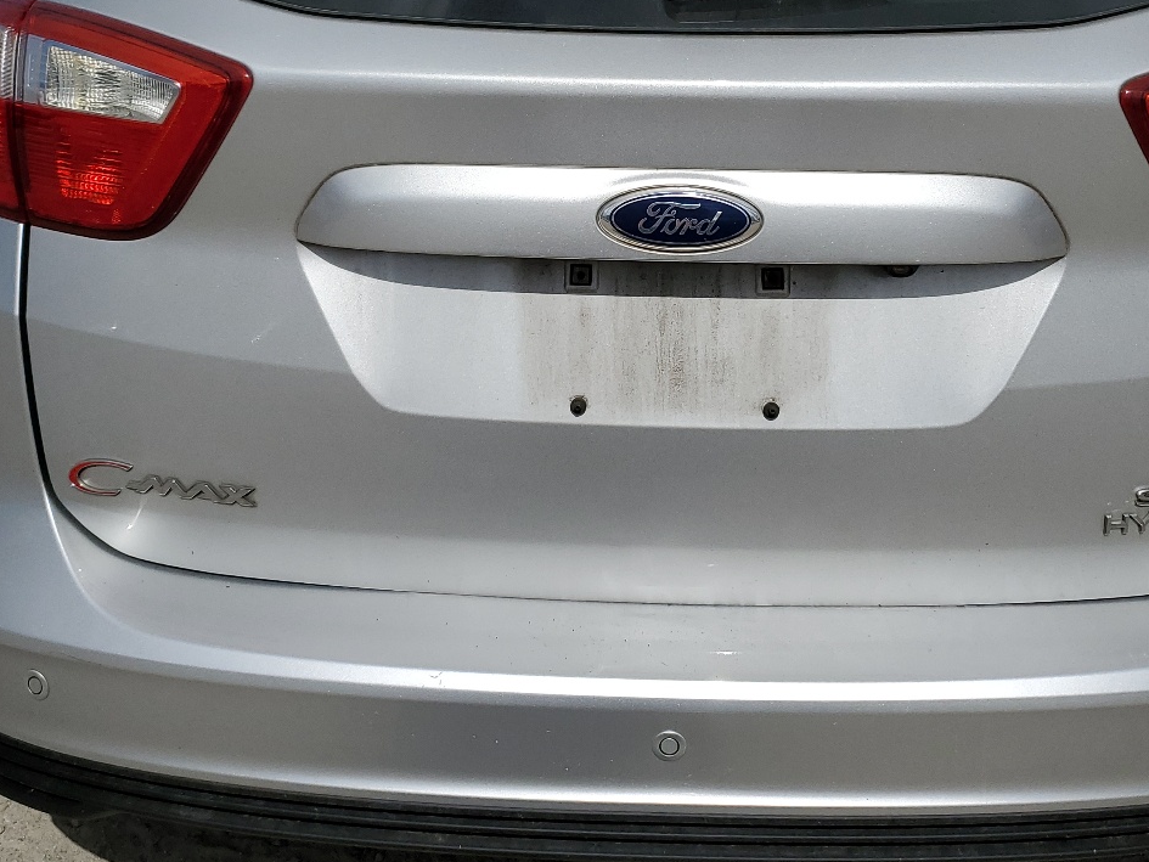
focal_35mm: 44
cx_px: 635
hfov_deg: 42.9
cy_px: 236
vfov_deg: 32.4
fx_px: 1461
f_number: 1.5
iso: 50
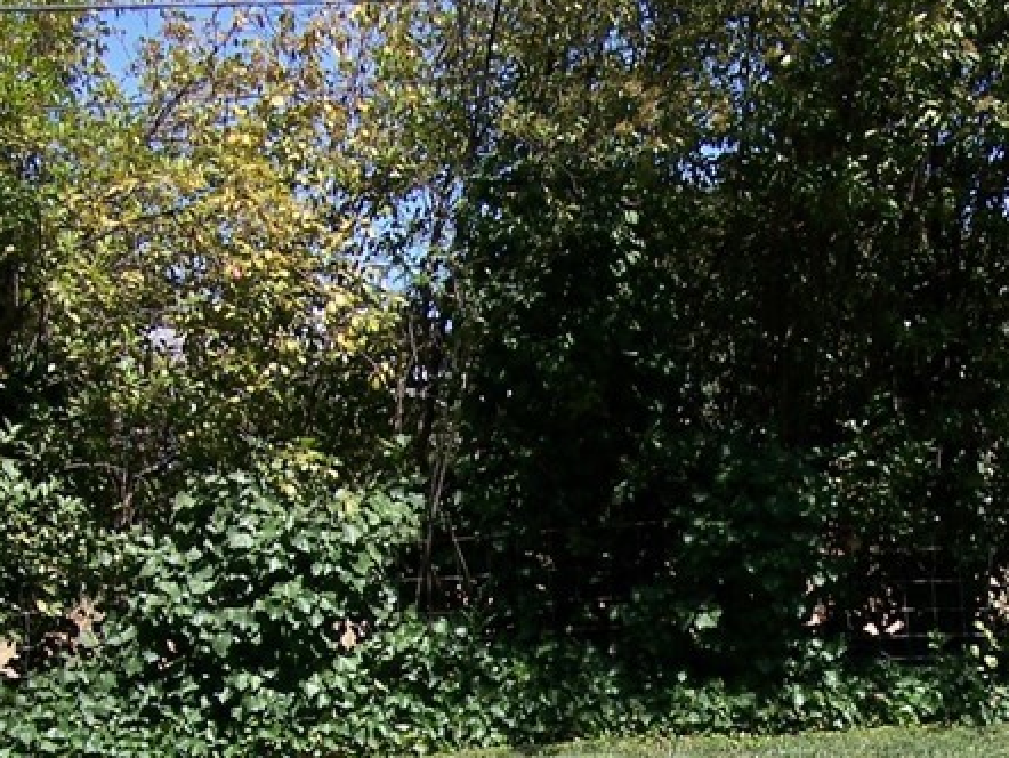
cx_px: 726
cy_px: 731
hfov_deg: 22.1
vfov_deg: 16.5
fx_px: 2566
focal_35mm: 88
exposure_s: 1/1000
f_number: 2.8
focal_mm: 6.3
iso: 80
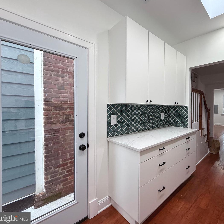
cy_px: 109
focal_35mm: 17
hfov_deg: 81.5
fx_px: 124
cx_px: 147
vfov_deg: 84.0
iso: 160
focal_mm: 2.22
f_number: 2.2
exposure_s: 1/120
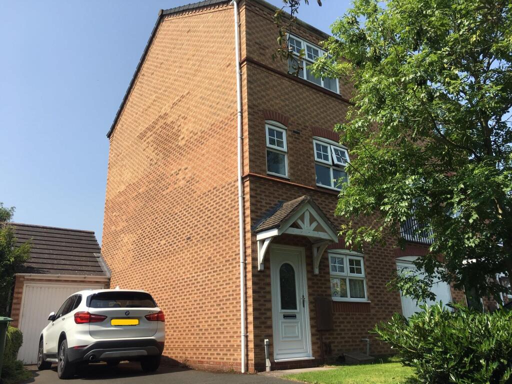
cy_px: 192
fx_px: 429
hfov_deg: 61.7
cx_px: 256
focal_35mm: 29
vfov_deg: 48.2
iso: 25
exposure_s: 1/1282
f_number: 2.2
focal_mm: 4.15
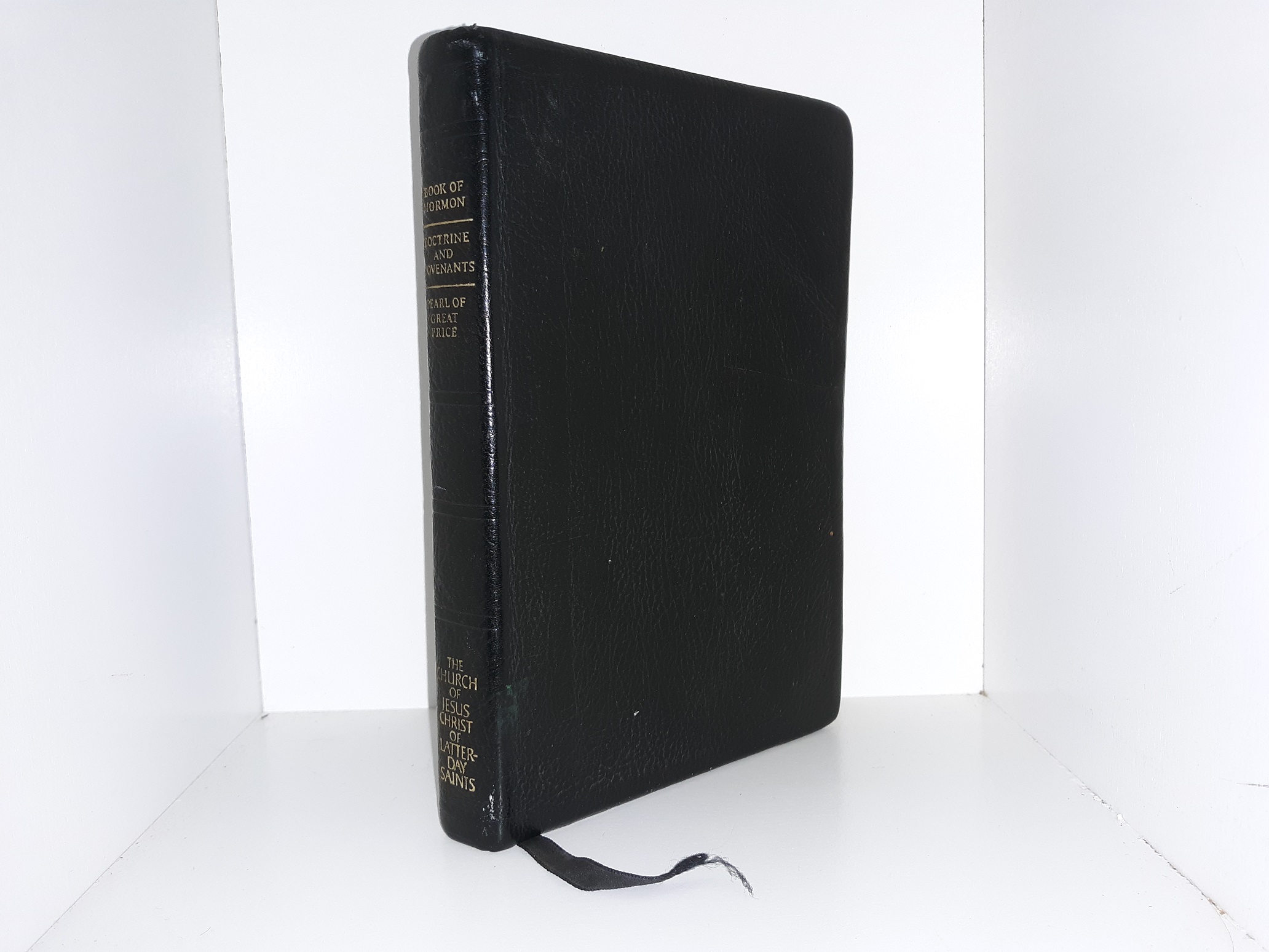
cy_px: 476
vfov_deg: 49.7
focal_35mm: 28
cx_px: 634
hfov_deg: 63.4
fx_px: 1026
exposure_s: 1/120
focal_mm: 3.7
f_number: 1.7
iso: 64
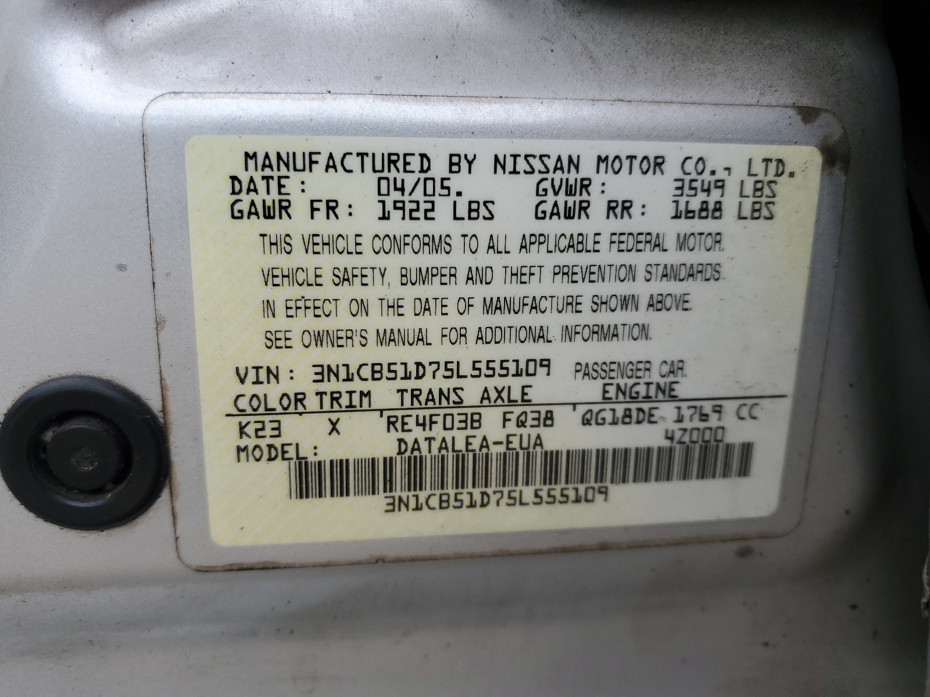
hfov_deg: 67.3
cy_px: 348
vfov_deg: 53.1
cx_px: 465
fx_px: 699
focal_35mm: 26
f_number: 1.5
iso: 50
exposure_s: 1/417
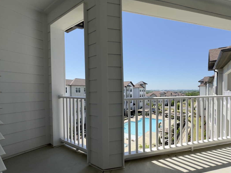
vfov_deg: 74.6
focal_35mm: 17
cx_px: 138
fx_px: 113
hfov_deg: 89.9
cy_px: 94
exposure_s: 1/1600
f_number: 2.2
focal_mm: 2.22
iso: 50
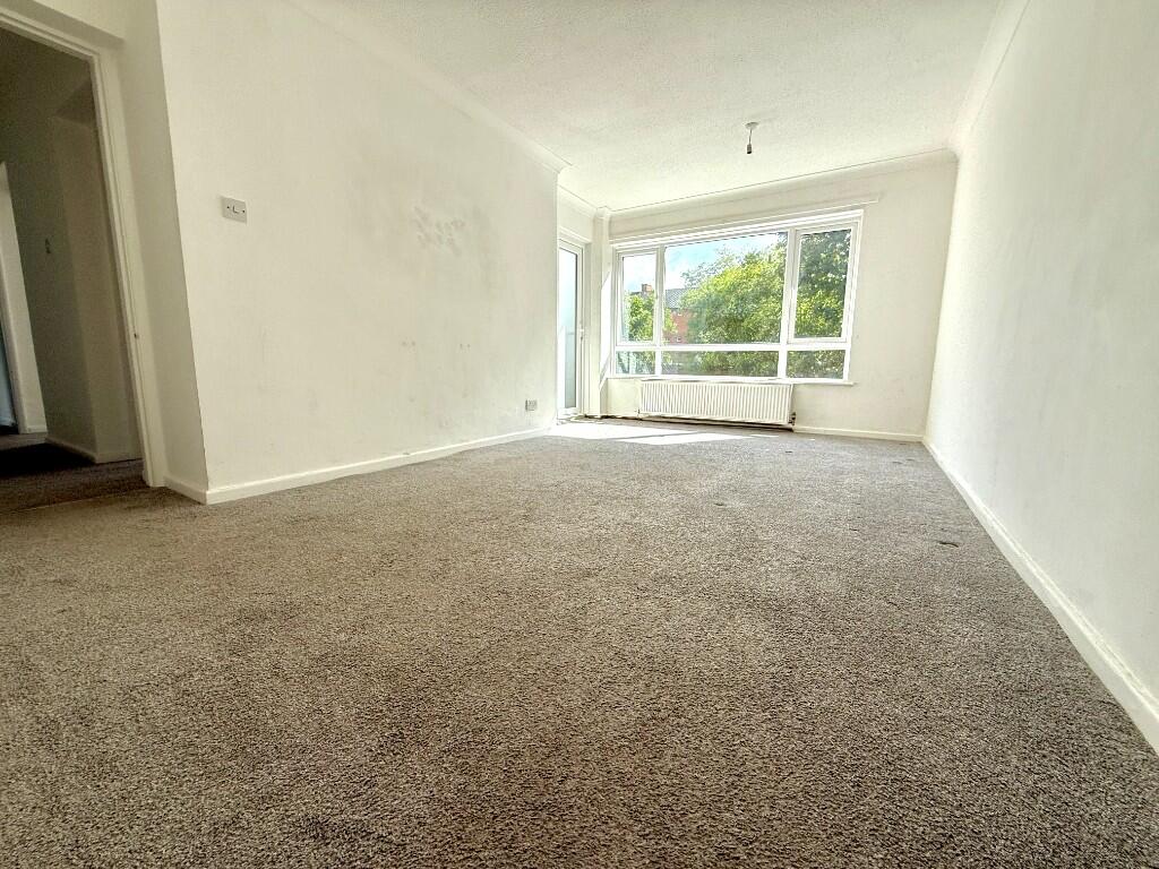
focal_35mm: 14
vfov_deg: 85.7
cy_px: 434
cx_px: 580
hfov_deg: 102.1
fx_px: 469
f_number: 2.2
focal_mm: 2.22
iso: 64
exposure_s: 1/527
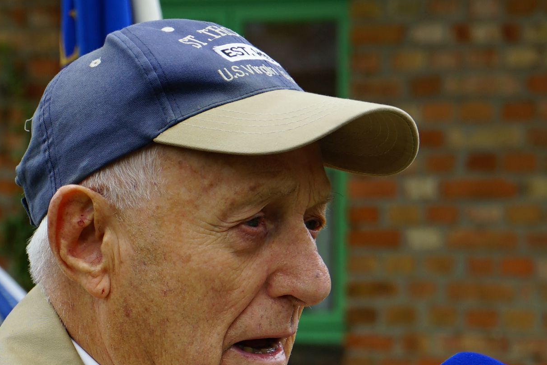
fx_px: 3448
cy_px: 491
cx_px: 220
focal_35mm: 227
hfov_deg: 9.1
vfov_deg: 6.0
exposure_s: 1/100
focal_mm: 70
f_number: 6.3
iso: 100
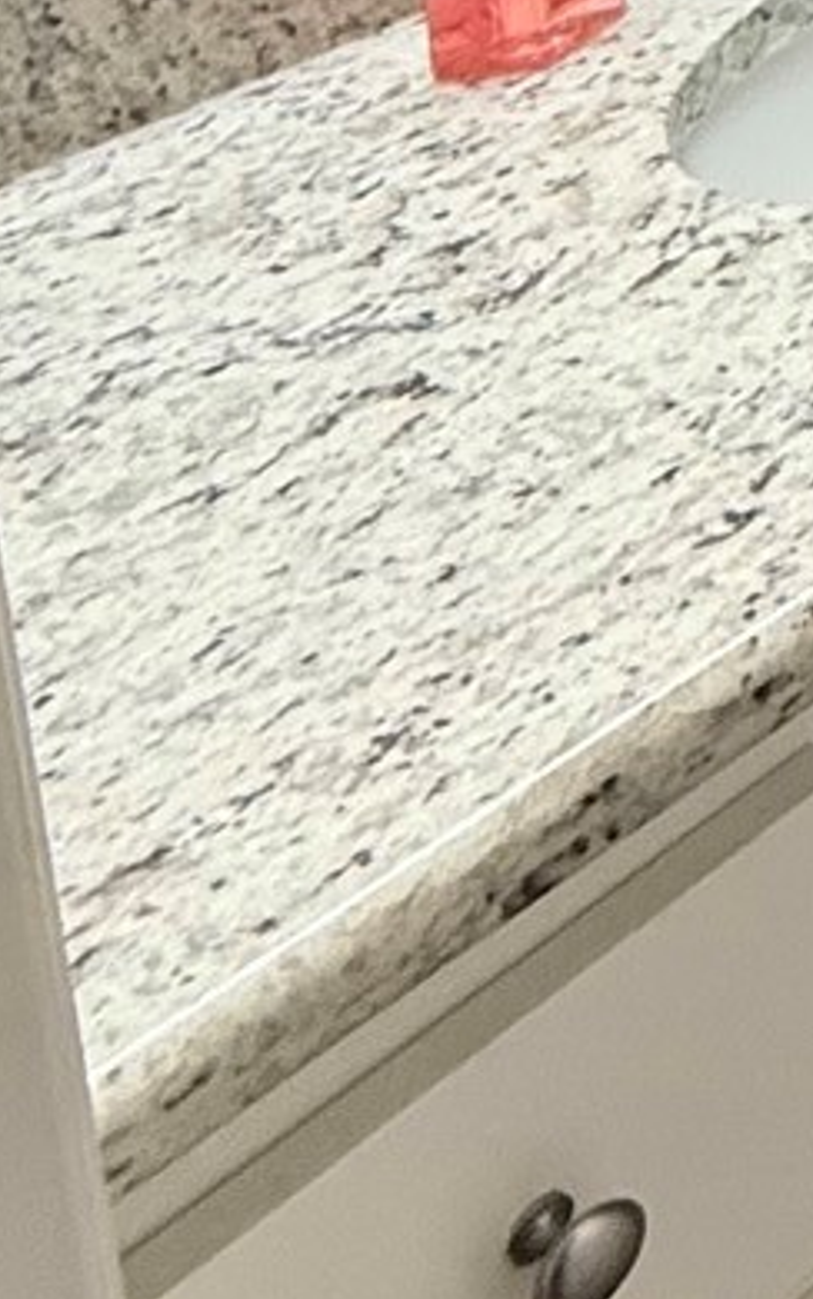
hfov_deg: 11.9
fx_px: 2586
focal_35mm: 73
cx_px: 2269
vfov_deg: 22.0
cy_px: -789
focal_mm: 2.22
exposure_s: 1/120
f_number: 2.2
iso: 400
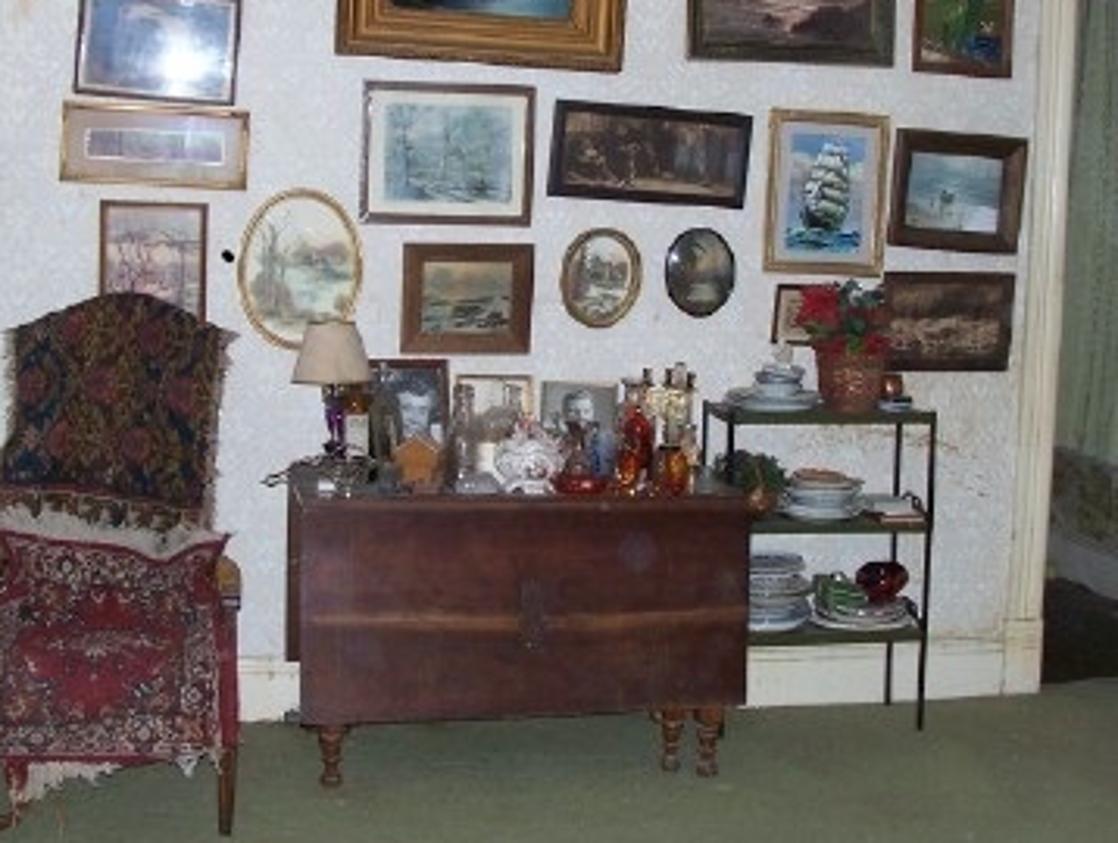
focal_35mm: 50
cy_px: 329
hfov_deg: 38.1
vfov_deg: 29.1
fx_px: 1618
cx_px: 517
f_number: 2.8
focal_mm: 6
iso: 140
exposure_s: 1/60
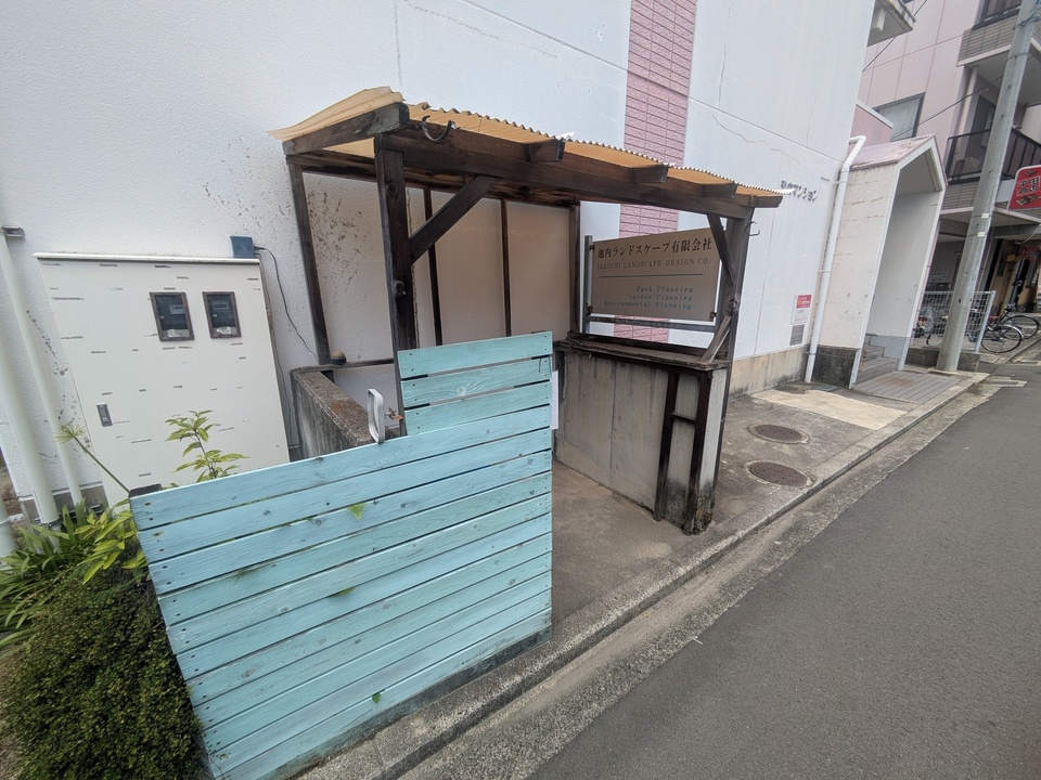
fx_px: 421
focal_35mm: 14
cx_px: 520
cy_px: 390
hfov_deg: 102.1
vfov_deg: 85.7
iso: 43
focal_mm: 1.83
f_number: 2.2
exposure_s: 1/550
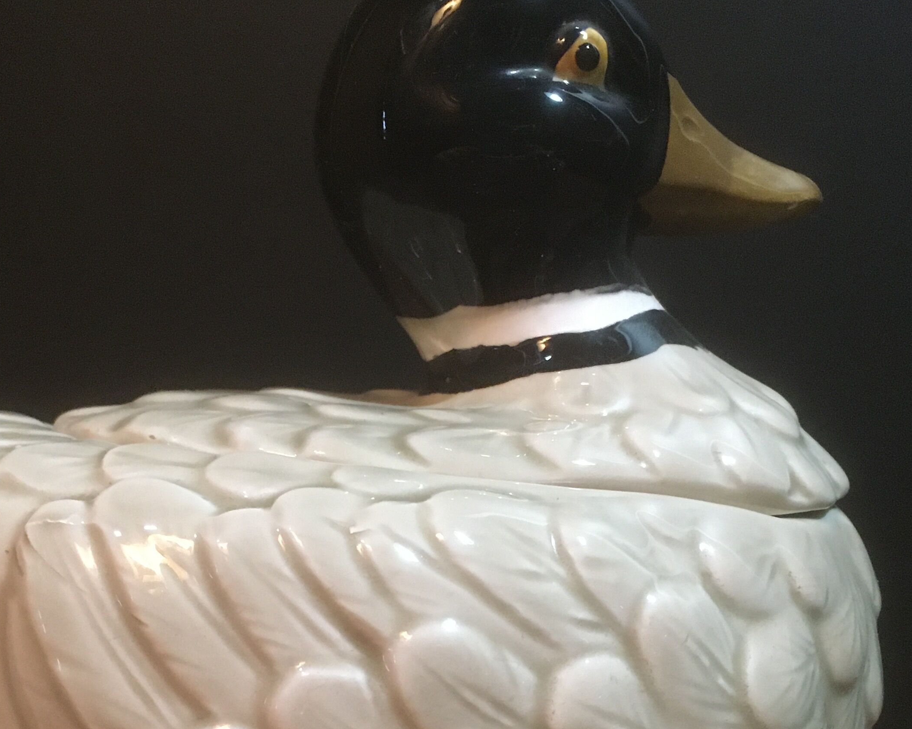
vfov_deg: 27.6
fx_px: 1457
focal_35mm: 54
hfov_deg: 34.7
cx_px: 402
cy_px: 575
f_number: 2.2
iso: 200
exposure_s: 1/25
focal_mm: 4.15
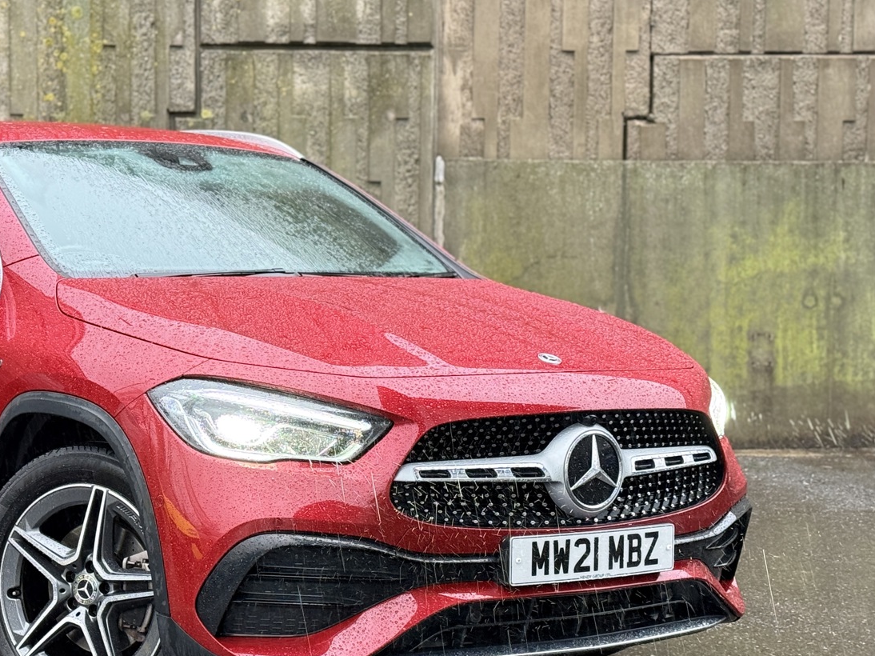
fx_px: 1996
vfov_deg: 18.6
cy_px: 410
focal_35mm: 79
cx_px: 228
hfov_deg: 24.5
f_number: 1.78
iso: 200
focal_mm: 6.76
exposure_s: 1/60
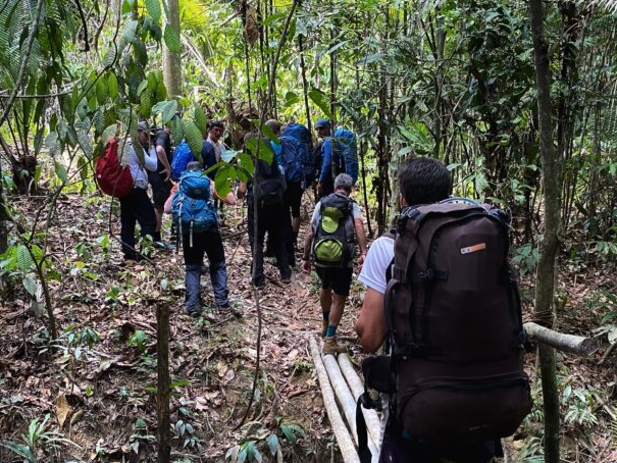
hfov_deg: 42.7
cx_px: 372
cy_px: 332
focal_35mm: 44
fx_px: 784
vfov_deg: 32.4
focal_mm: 4.25
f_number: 1.8
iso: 125
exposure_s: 1/60
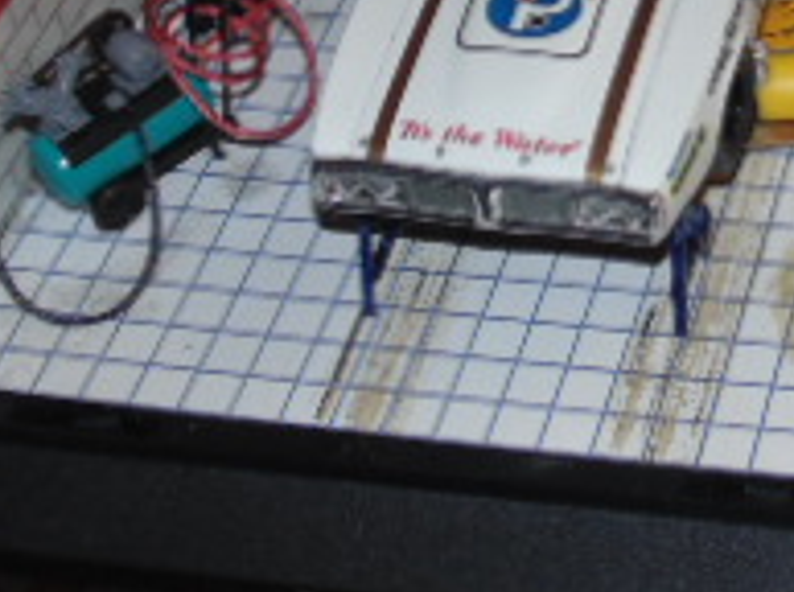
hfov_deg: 16.8
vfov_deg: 12.8
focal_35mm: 113
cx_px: 934
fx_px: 2587
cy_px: -90
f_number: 3.4
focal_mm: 6.2
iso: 80
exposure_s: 1/50
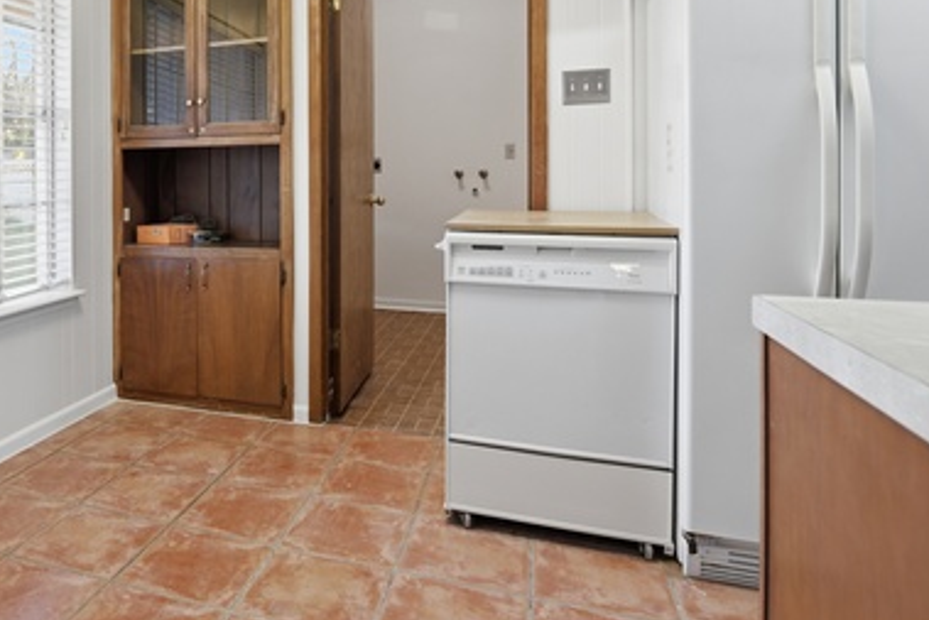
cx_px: 235
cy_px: 170
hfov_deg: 63.5
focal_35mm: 27
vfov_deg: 46.6
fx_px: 697
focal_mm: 16
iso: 640
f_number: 7.1
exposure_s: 1/200
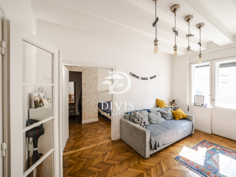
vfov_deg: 85.7
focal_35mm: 14
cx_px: 118
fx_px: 95
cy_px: 88
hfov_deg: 102.1
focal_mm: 7
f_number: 4
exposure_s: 1/125
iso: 400
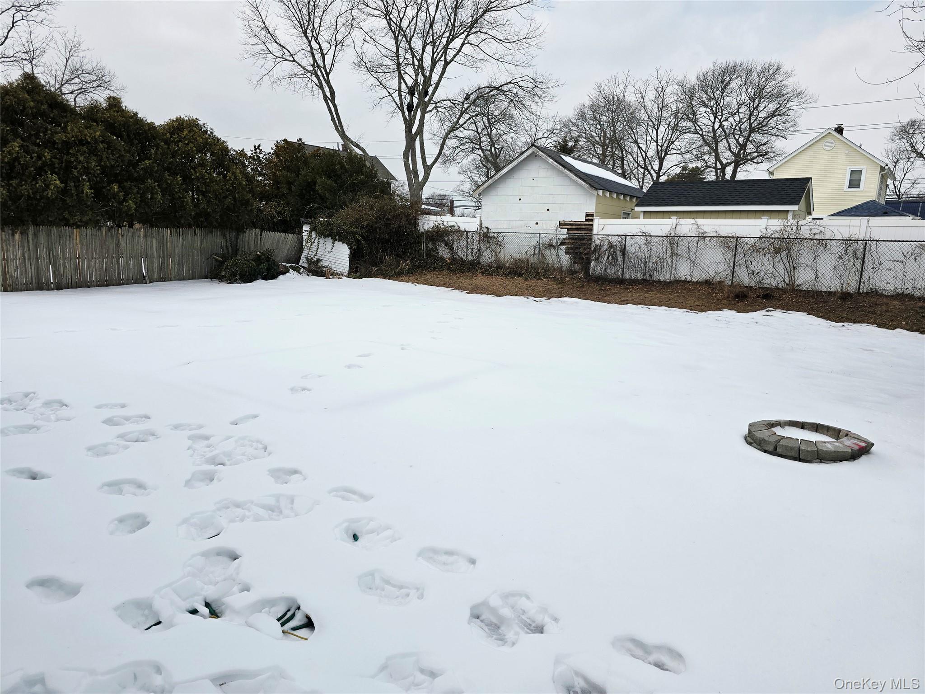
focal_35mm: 23
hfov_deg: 73.9
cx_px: 462
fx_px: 615
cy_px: 347
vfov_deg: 58.9
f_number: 1.7
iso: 12
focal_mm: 6.3
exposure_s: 1/1111
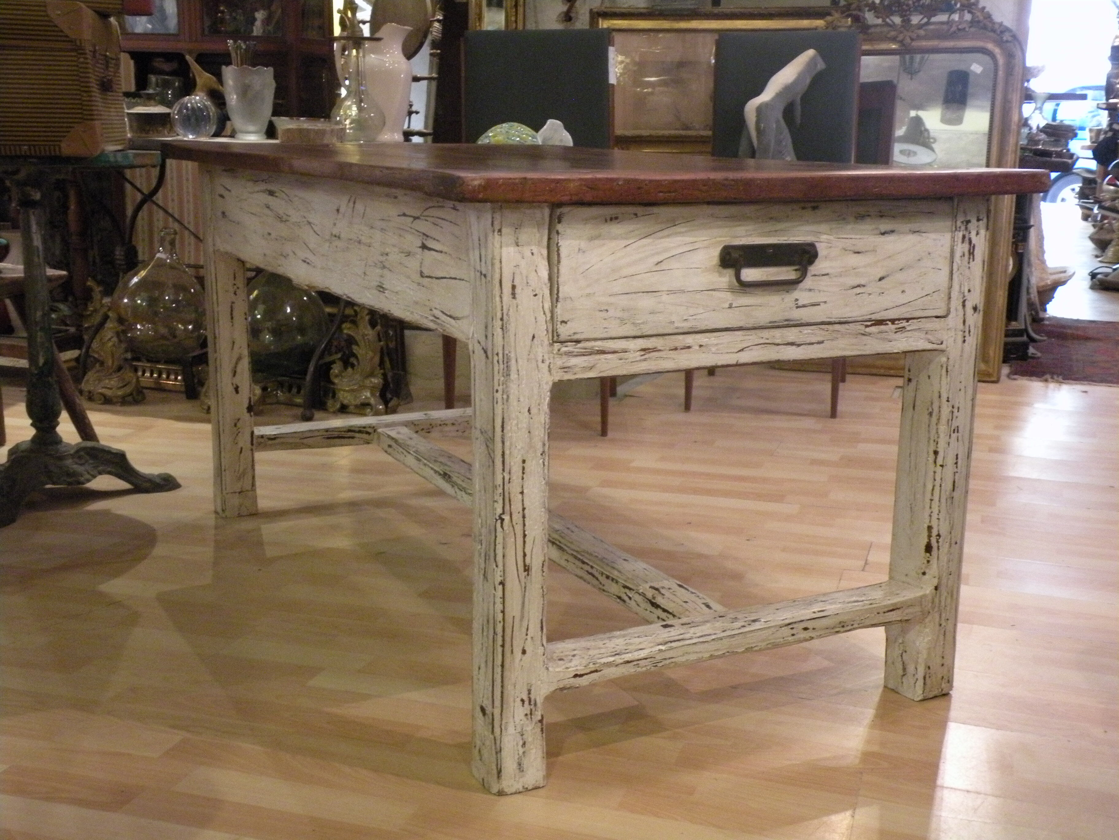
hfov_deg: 44.8
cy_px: 420
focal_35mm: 42
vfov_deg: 34.3
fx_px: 1358
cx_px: 560
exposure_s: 1/11
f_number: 3.2
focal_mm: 7.4
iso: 400
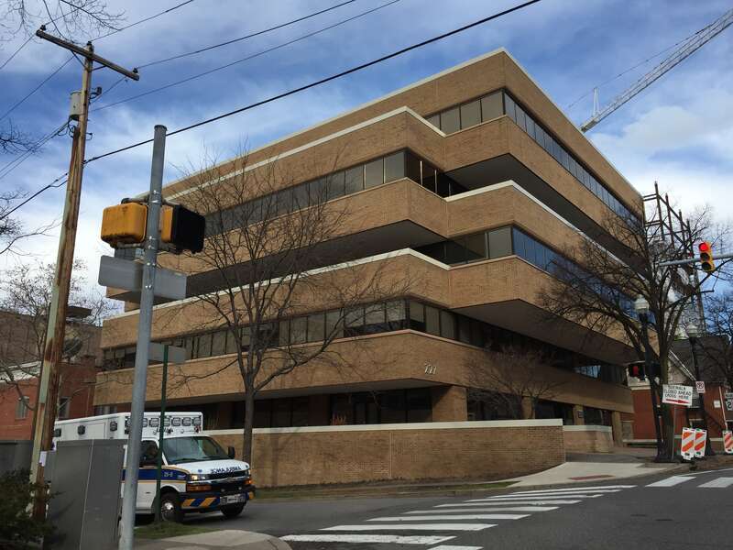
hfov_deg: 61.7
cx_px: 366
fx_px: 614
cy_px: 275
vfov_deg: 48.2
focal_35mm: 29
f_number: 2.2
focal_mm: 4.15
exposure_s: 1/1014
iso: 32
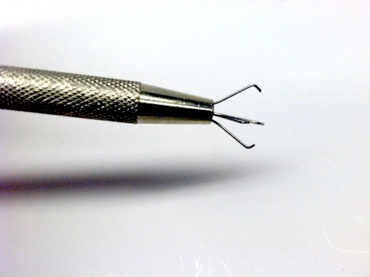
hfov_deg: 52.7
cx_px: 185
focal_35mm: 35
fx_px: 374
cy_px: 138
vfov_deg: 40.6
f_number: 2.8
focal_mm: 3.85
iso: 125
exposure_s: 1/120
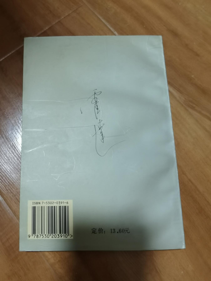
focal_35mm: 27
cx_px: 106
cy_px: 140
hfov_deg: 51.4
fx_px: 219
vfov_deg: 65.3
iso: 640
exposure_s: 1/20
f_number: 2.2
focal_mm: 2.26
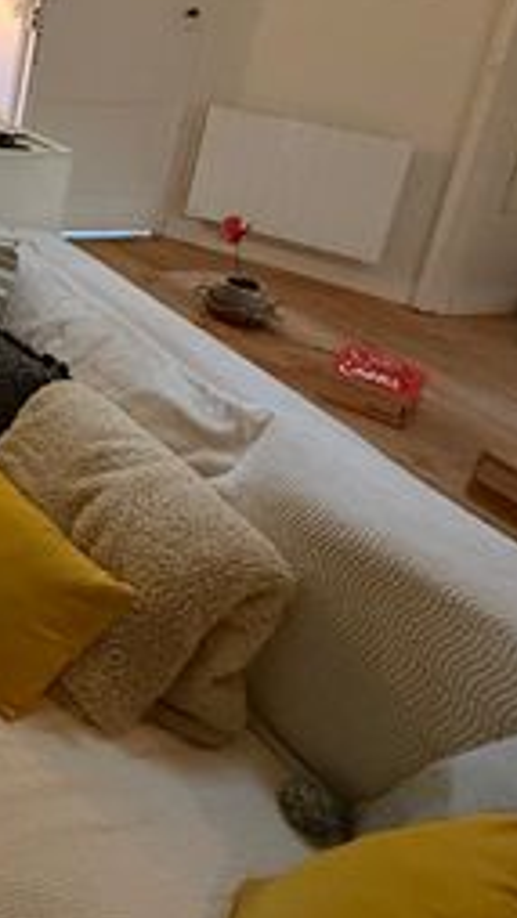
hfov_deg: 23.0
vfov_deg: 51.1
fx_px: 877
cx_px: -347
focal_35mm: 36
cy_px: 155
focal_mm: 2.22
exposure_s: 1/100
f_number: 2.2
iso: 320
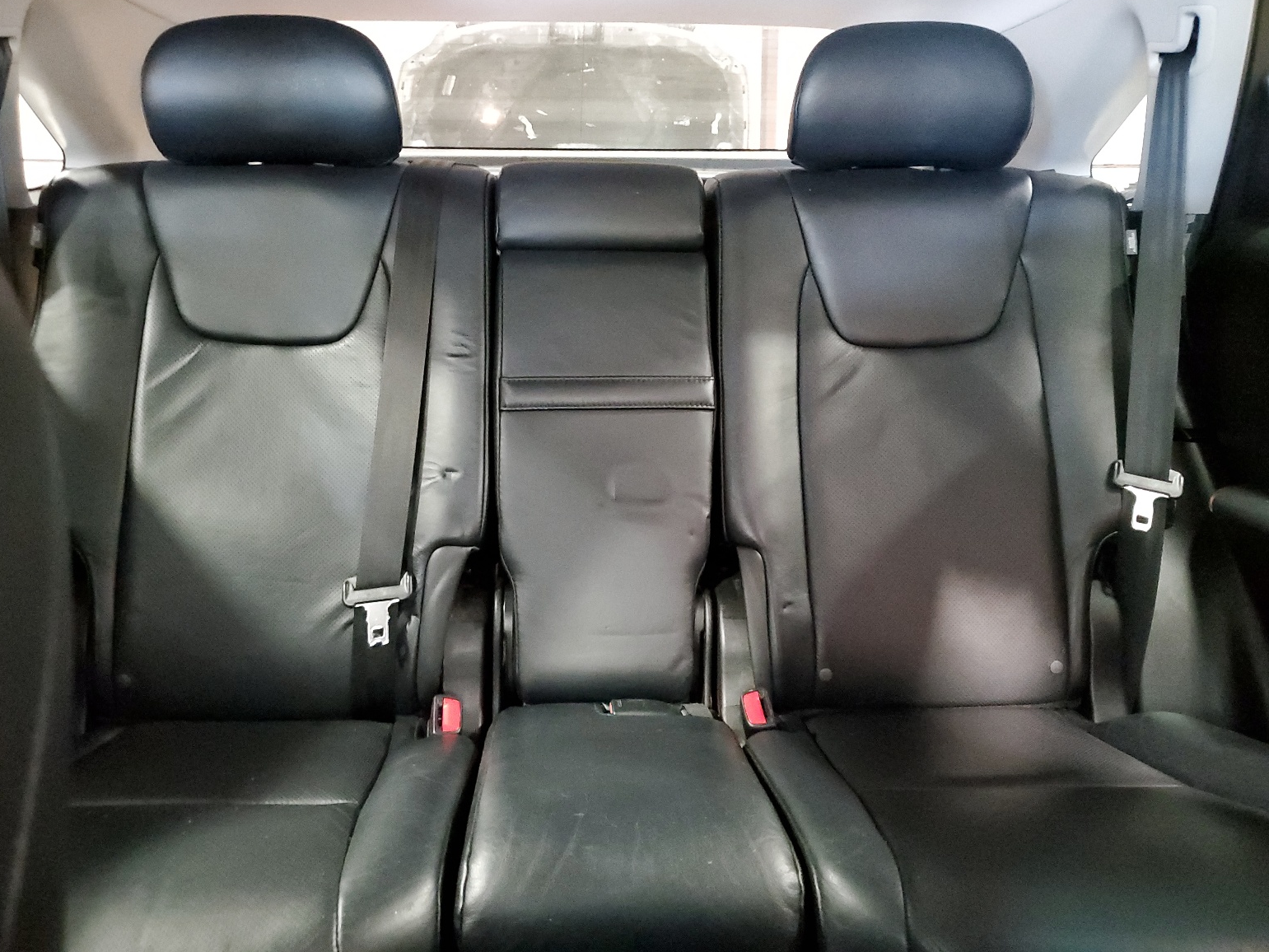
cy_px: 459
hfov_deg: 65.3
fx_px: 990
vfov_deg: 51.3
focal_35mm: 27
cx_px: 623
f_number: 1.5
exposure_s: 1/8
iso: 982
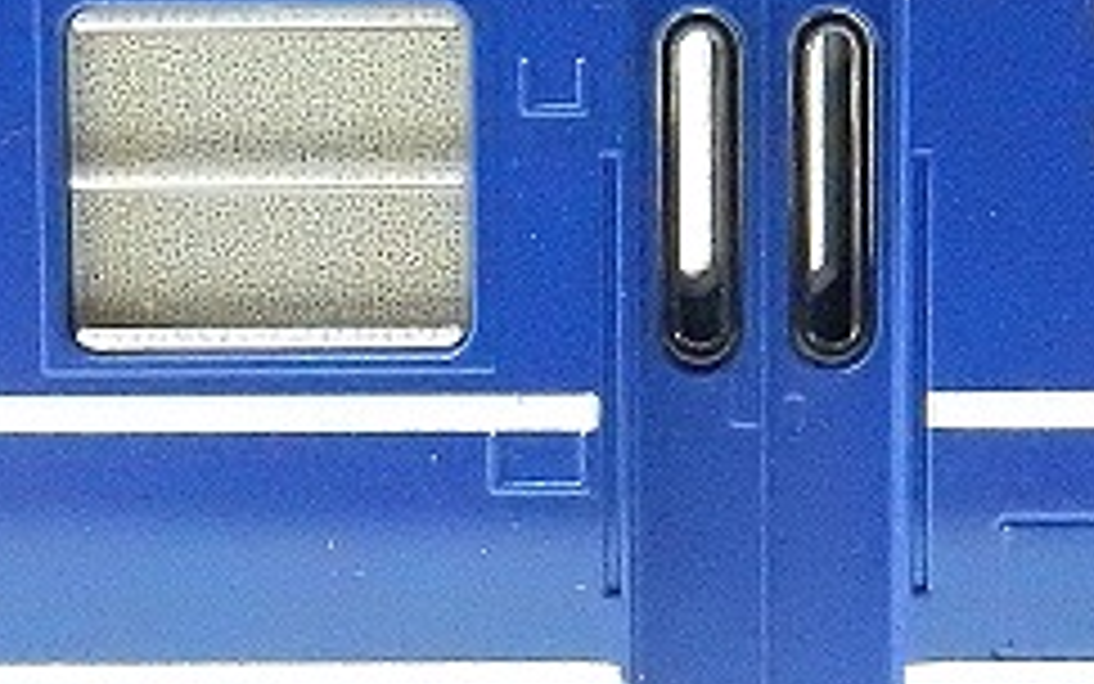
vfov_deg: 8.4
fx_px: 4652
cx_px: 653
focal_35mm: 156
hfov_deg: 13.4
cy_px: 538
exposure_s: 1/50
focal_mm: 9
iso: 3200
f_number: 4.5
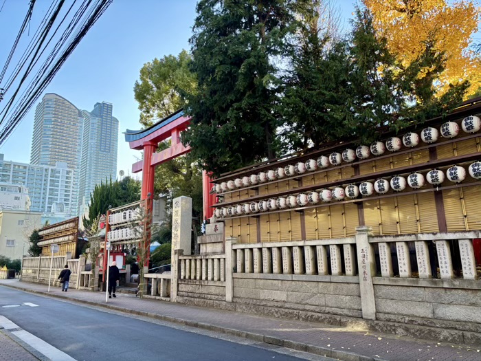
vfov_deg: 53.1
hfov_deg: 67.3
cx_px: 240
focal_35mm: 26
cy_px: 180
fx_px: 361
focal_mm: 5.96
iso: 50
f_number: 1.6
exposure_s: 1/361
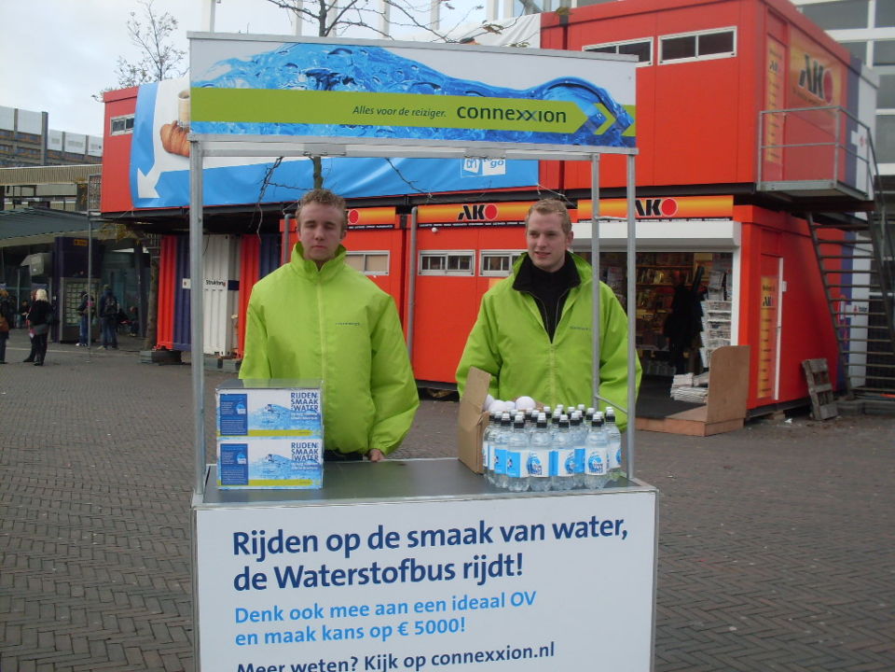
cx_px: 448
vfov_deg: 37.7
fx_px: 982
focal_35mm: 38
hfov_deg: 49.0
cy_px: 336
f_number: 8.4
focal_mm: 6.3
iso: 80
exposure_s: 1/60
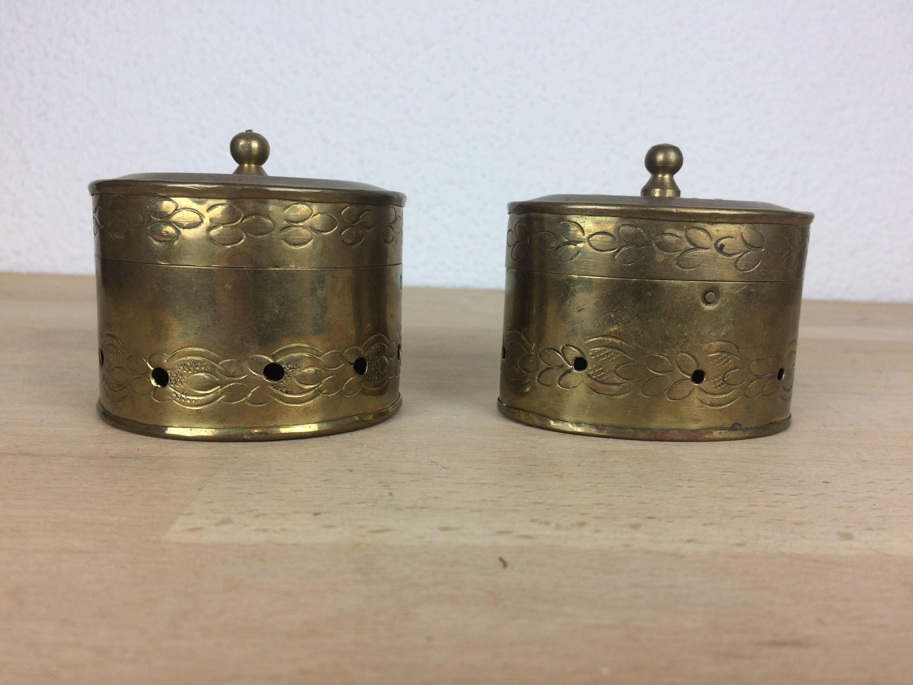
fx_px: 765
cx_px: 456
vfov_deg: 48.2
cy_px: 342
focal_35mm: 29
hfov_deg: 61.7
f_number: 2.2
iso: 50
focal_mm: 4.15
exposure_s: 1/100
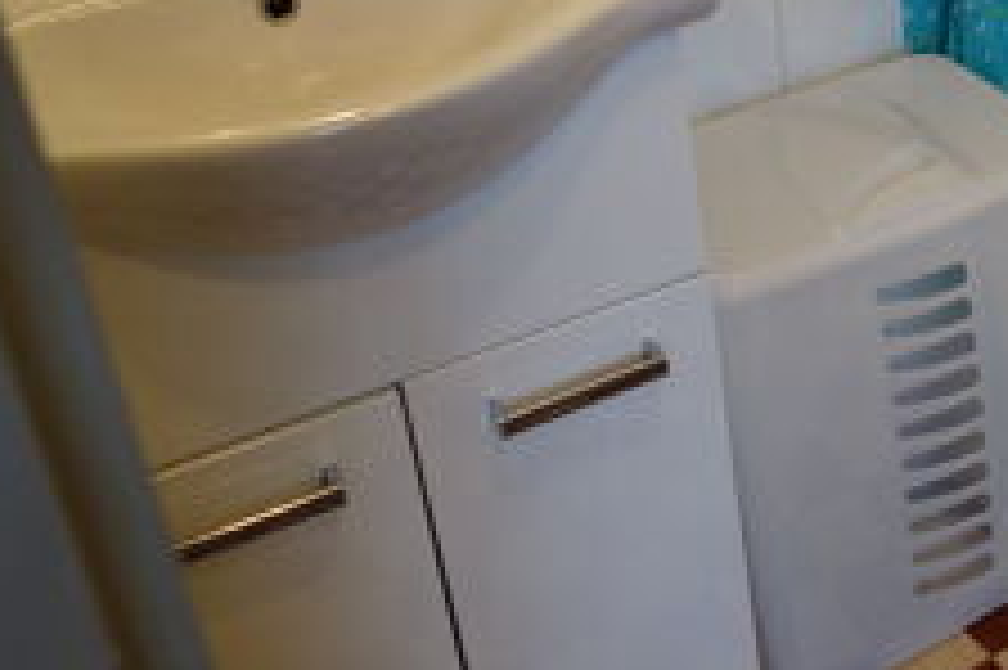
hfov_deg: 31.2
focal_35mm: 60
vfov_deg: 22.0
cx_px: 986
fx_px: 1679
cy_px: 63
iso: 125
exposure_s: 1/80
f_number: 1.8
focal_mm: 10.4
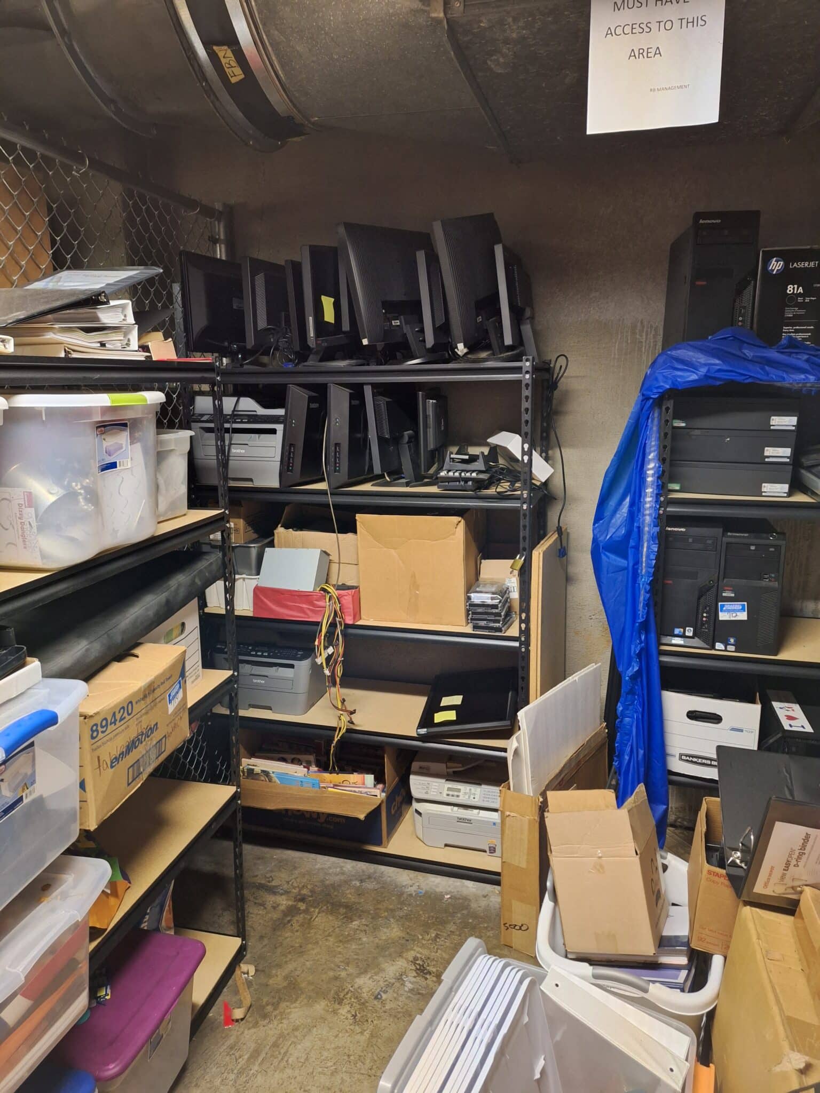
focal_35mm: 23
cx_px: 410
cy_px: 546
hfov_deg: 58.9
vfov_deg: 73.9
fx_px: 726
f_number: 1.8
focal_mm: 5.54
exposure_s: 1/20
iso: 500
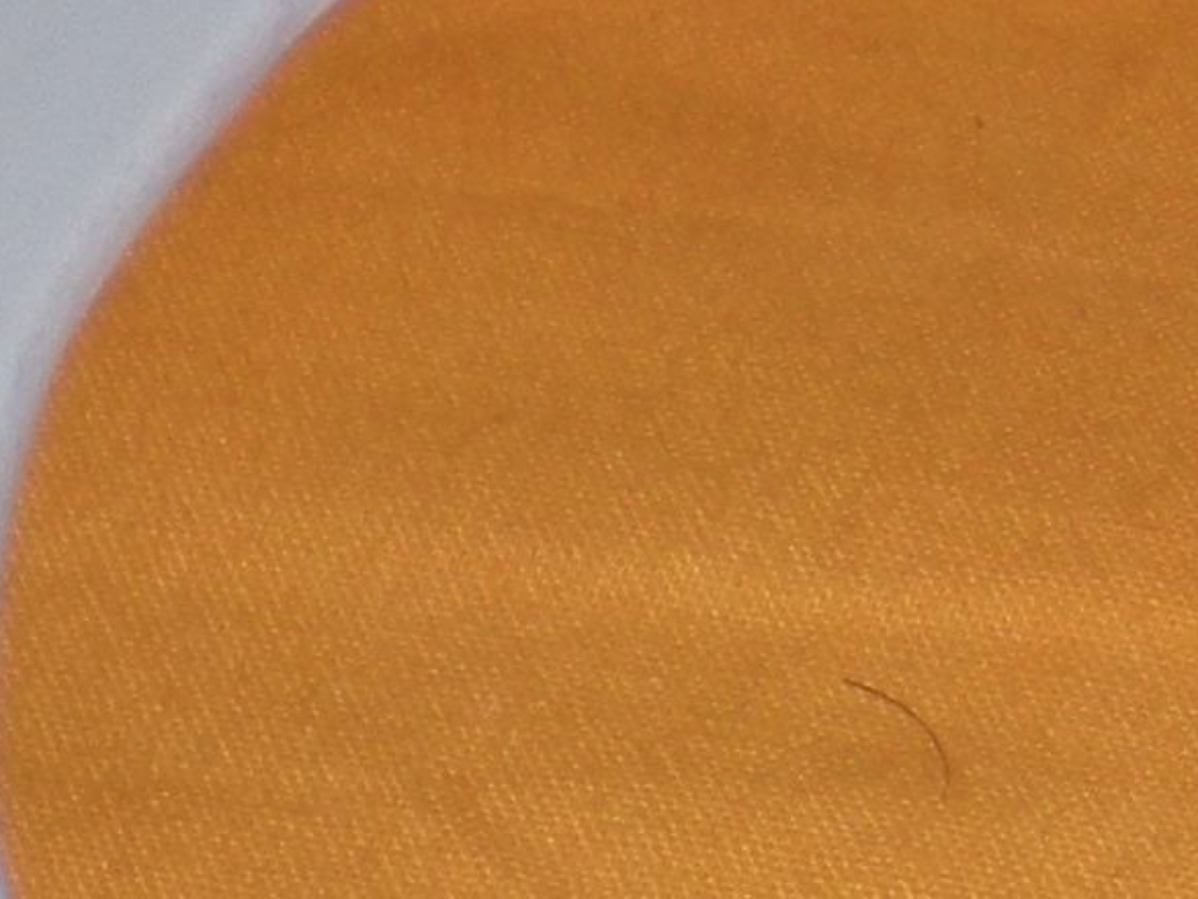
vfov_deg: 7.0
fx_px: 7338
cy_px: 227
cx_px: 1280
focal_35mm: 212
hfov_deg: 9.3
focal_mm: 6.3
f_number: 3.1
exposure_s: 1/60
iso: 64
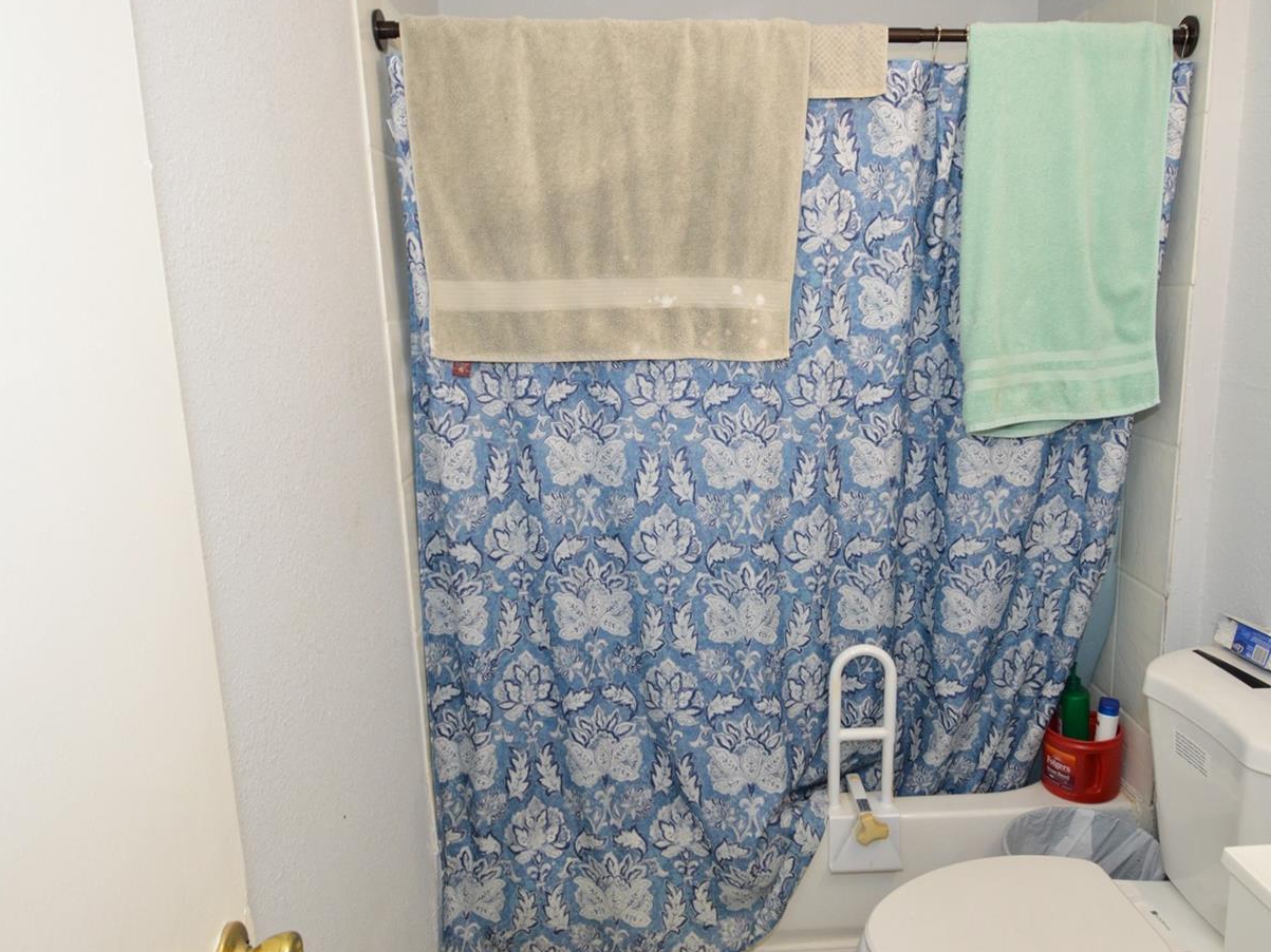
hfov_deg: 73.6
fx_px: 844
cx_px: 713
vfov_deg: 58.8
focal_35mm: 23
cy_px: 519
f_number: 4
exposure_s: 1/60
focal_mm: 12
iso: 450
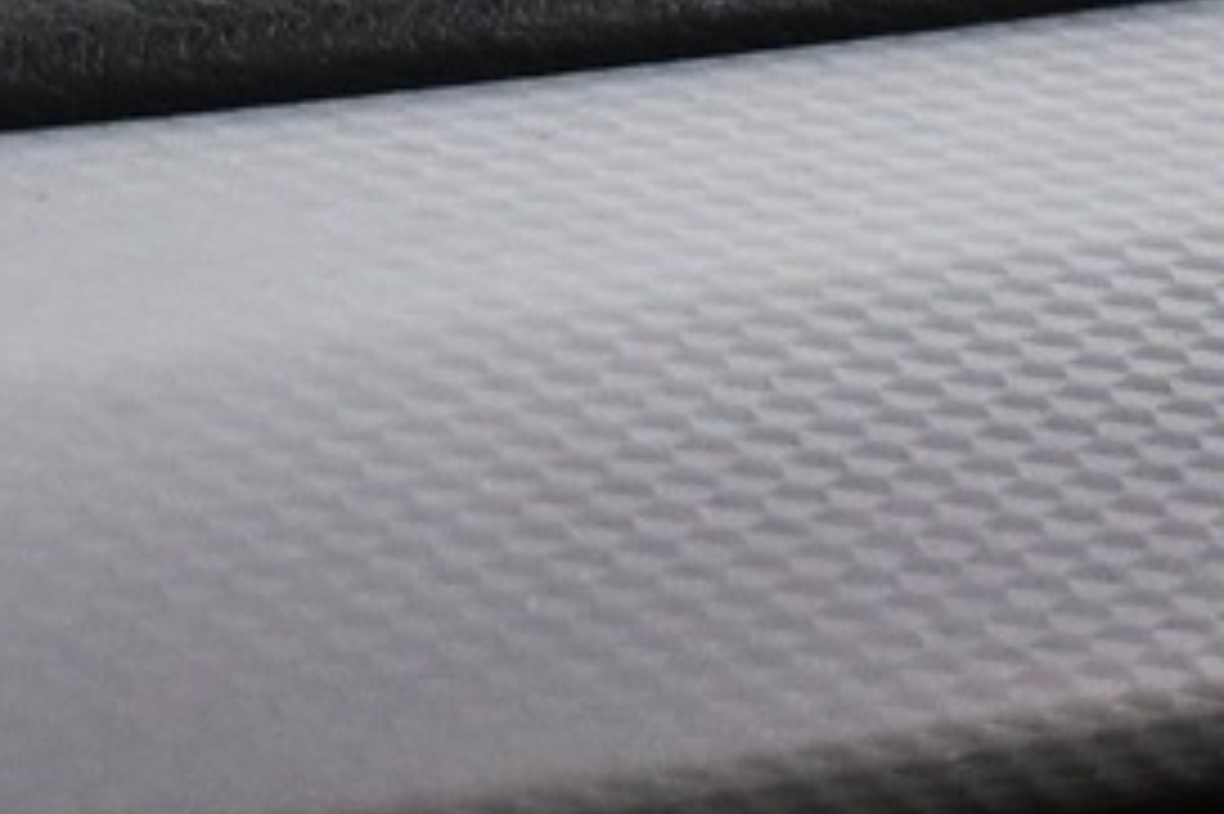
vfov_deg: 7.0
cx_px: -1836
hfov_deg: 9.7
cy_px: -1187
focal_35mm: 183
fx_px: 6234
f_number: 3.8
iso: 3200
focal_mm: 20.5
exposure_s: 1/60
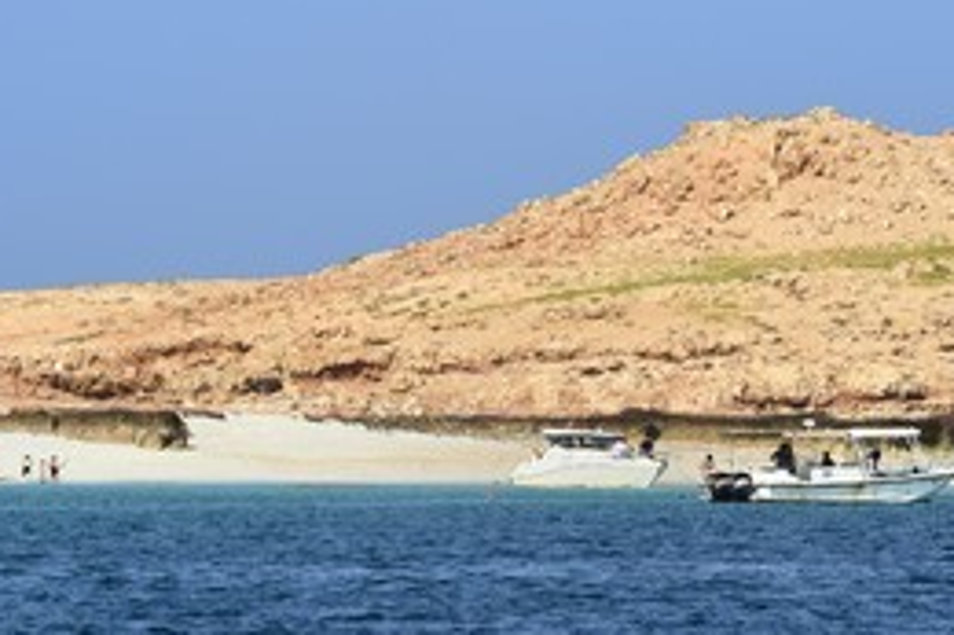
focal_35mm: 323
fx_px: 8554
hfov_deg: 6.4
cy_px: 385
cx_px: 492
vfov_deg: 4.2
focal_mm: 200
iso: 200
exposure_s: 1/400
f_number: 10
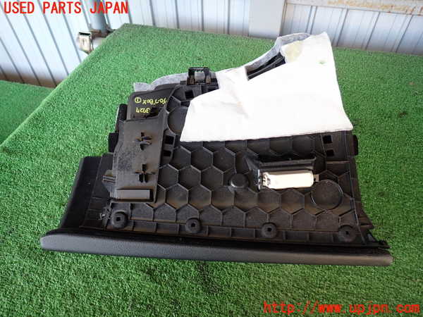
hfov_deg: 69.4
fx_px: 305
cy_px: 158
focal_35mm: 25
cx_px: 212
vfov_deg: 54.9
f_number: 2
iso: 160
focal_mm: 4.5
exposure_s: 1/60
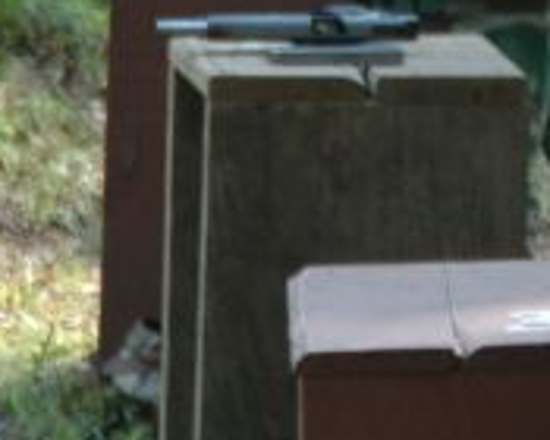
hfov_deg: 2.5
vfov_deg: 2.0
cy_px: -581
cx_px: 911
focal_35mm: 781
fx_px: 12709
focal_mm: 95
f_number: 5.3
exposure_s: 1/80
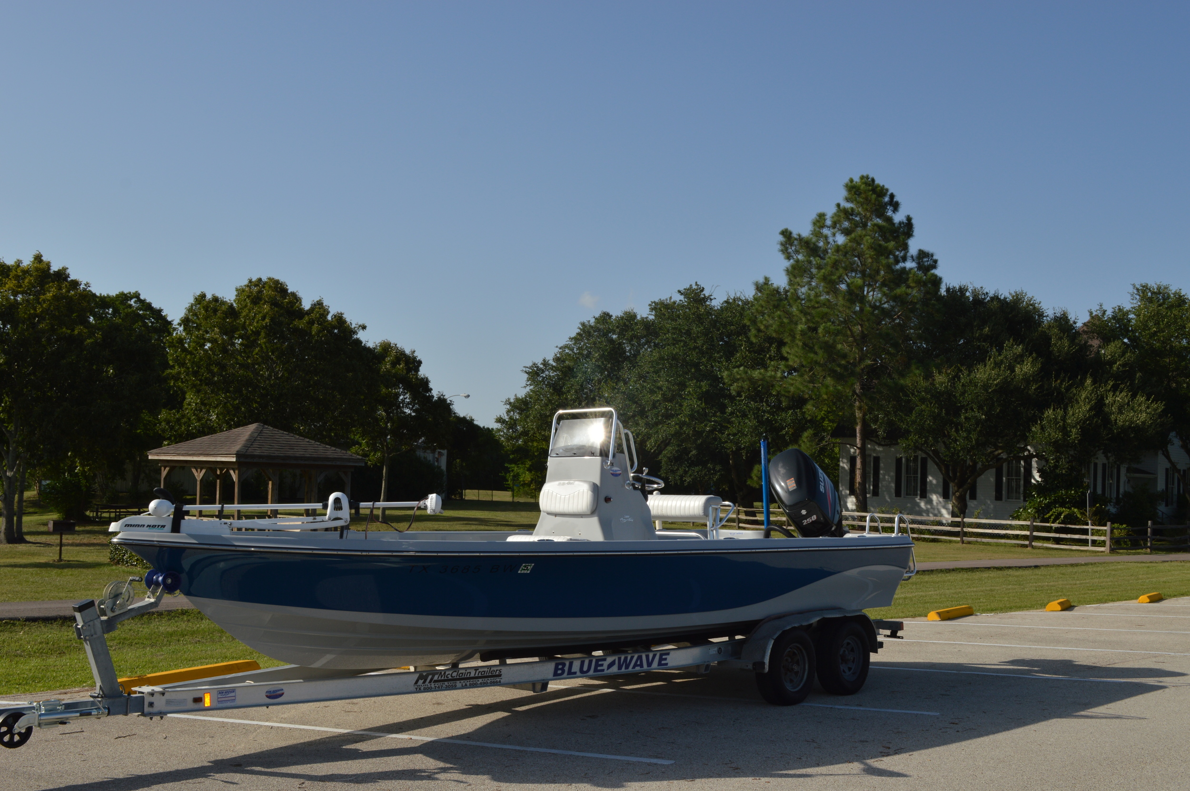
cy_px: 396
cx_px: 595
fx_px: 1288
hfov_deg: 49.6
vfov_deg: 34.1
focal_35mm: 39
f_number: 11
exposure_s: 1/200
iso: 100
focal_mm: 26
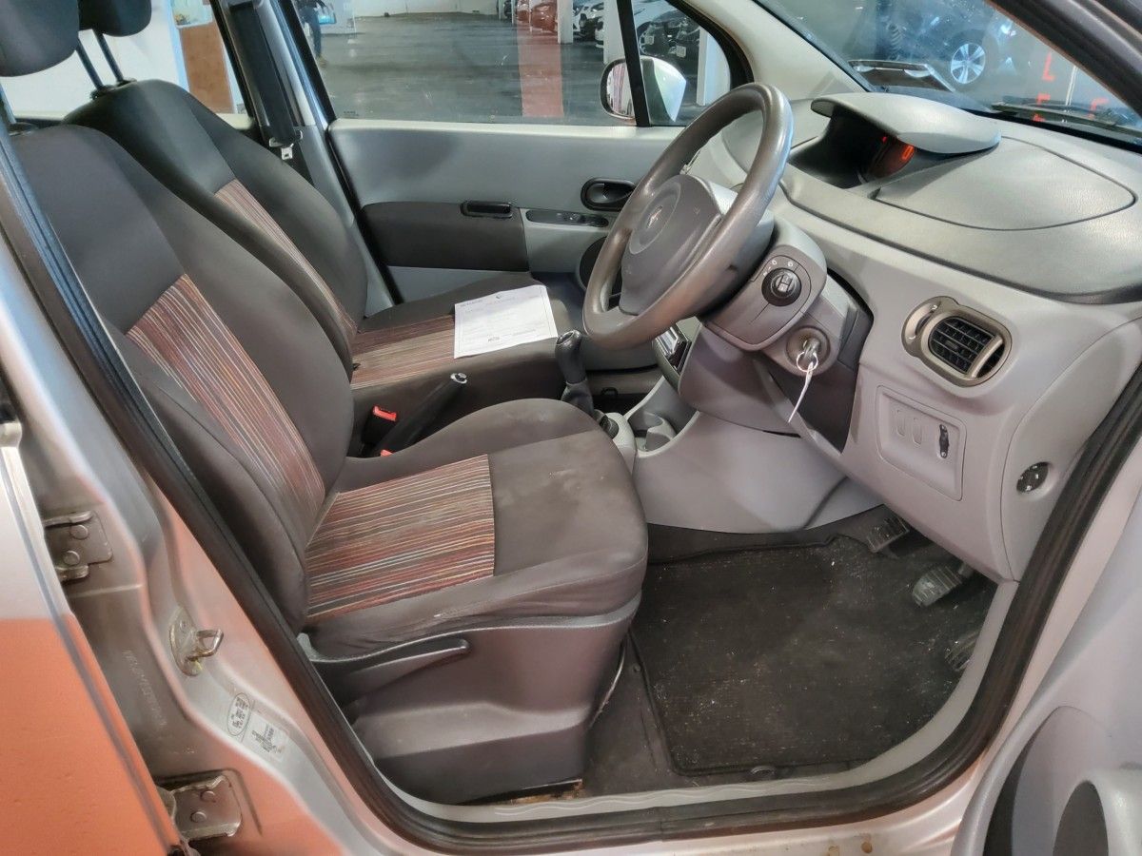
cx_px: 571
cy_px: 428
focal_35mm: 26
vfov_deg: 53.1
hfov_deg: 67.3
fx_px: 858
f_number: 2
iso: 800
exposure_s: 1/50
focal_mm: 3.08
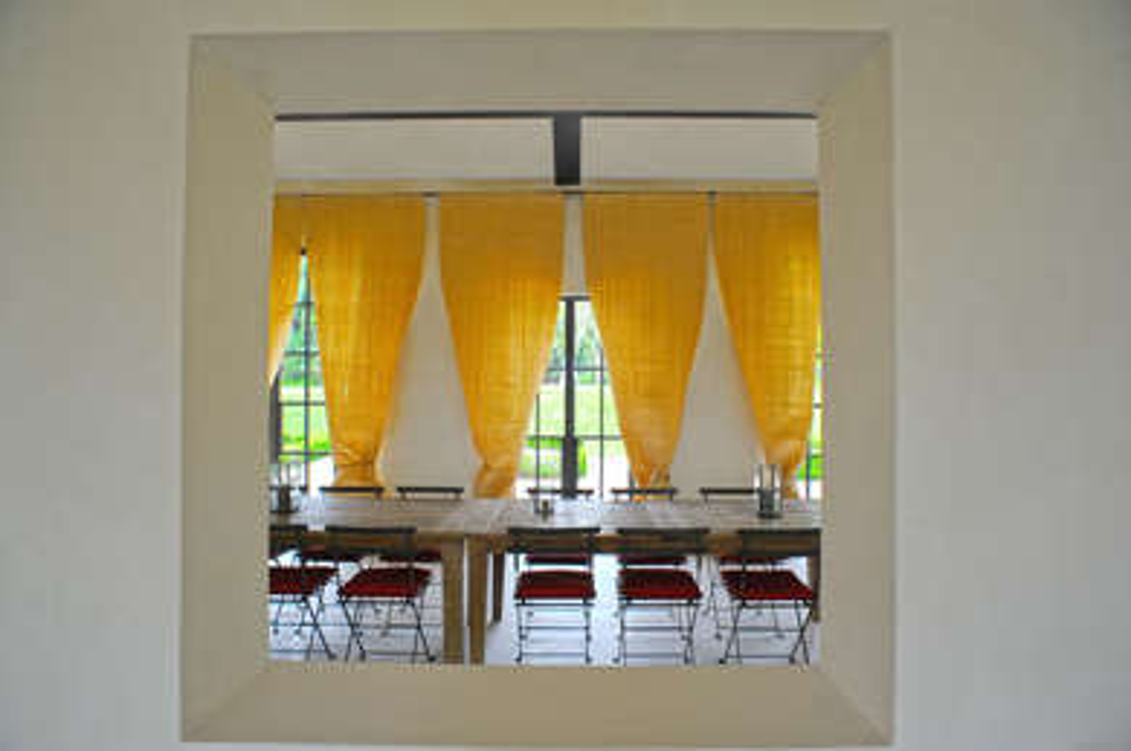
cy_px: 376
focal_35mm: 18
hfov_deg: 90.1
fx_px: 565
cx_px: 566
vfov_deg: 67.2
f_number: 8
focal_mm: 18
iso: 200
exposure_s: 1/25
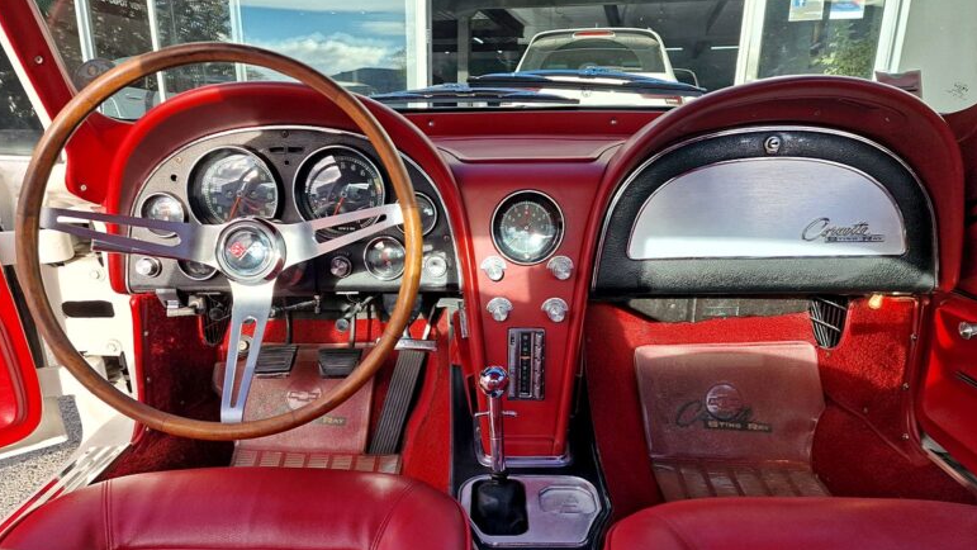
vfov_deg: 44.1
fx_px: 674
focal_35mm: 26
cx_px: 474
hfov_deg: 71.9
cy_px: 335
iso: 50
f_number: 1.8
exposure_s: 1/236
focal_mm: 6.4
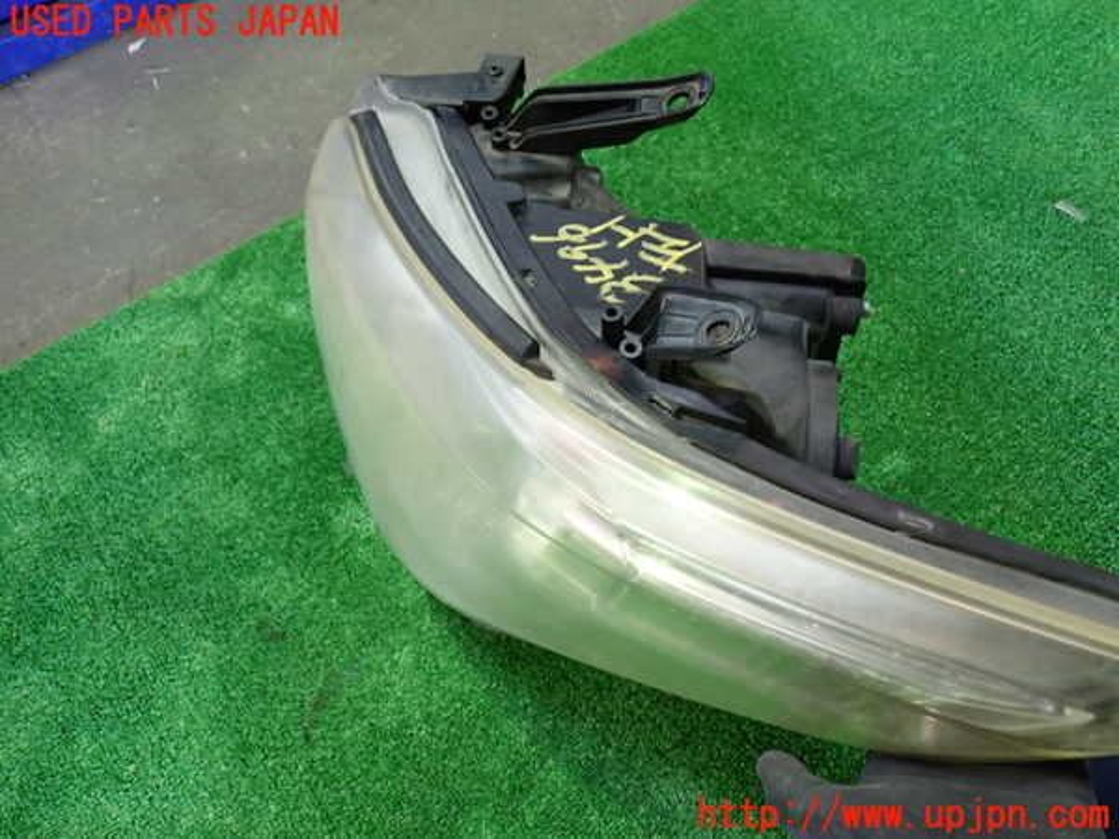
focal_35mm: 30
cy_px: 420
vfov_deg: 46.8
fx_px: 970
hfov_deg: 60.0
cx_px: 560
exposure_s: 1/30
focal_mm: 5.4
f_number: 2.3
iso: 400
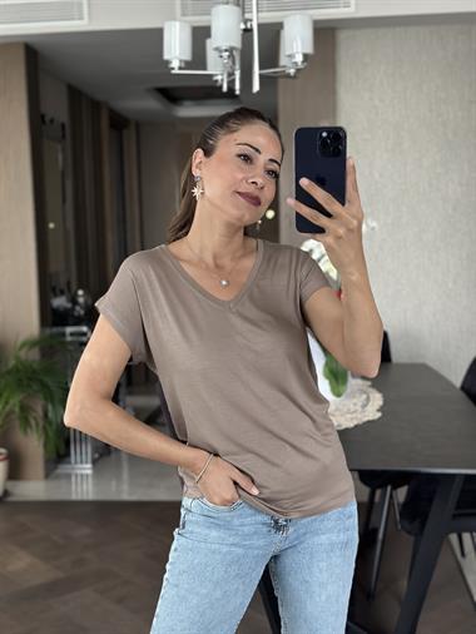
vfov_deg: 39.6
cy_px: 317
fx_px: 879
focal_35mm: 48
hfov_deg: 30.3
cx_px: 238
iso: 400
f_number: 1.78
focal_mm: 6.86
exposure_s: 1/43
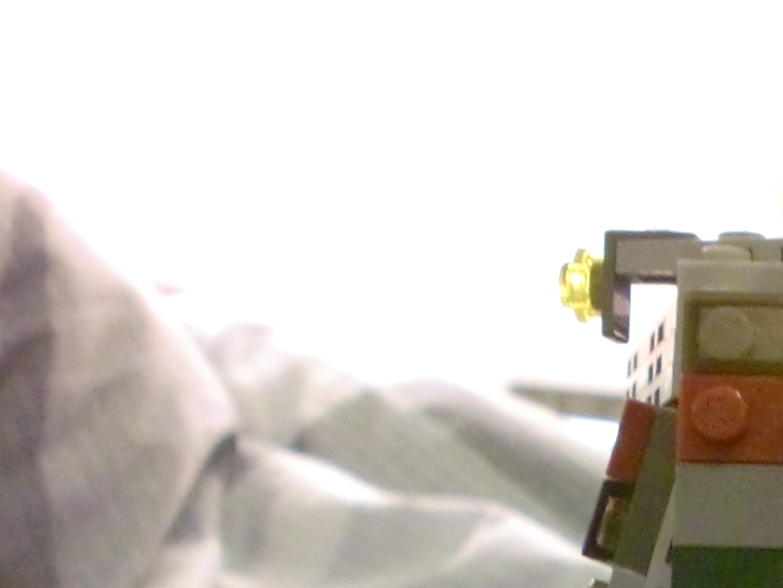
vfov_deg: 15.4
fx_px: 2104
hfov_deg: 19.8
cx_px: 937
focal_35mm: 93
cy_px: 688
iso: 1000
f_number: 3.1
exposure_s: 1/60
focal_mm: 6.3
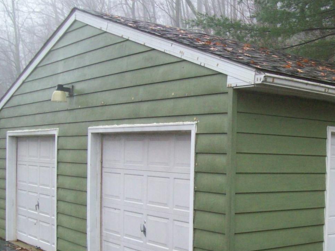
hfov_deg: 35.0
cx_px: 239
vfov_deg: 26.8
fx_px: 523
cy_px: 182
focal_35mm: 54
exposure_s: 1/126
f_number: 2.7
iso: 200
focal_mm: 6
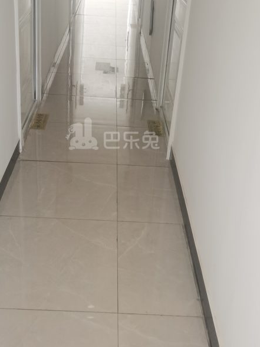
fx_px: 491
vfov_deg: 38.7
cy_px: 134
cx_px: 113
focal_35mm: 49
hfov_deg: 29.6
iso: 320
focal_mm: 5.58
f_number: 1.8
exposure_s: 1/33.3
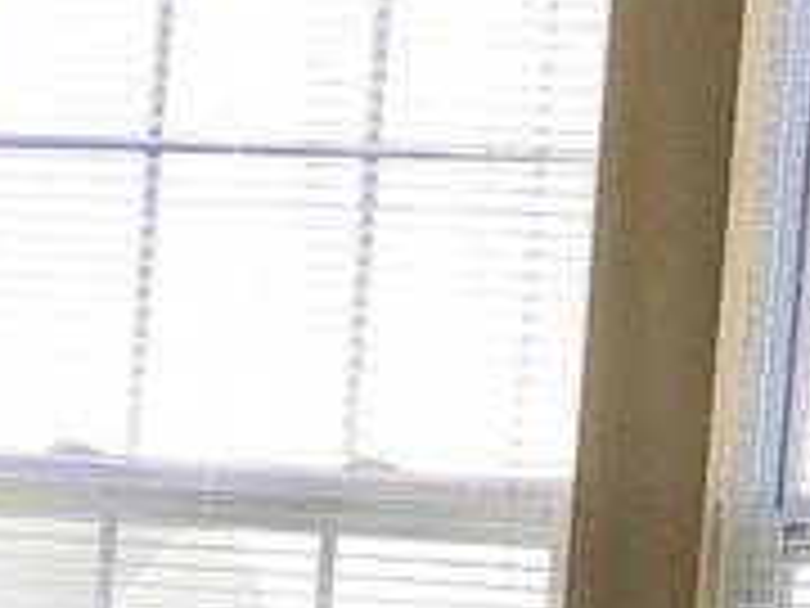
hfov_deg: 12.2
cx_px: 954
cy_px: 878
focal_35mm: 159
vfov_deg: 9.1
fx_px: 3721
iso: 20
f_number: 1.8
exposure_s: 1/544
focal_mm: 3.99
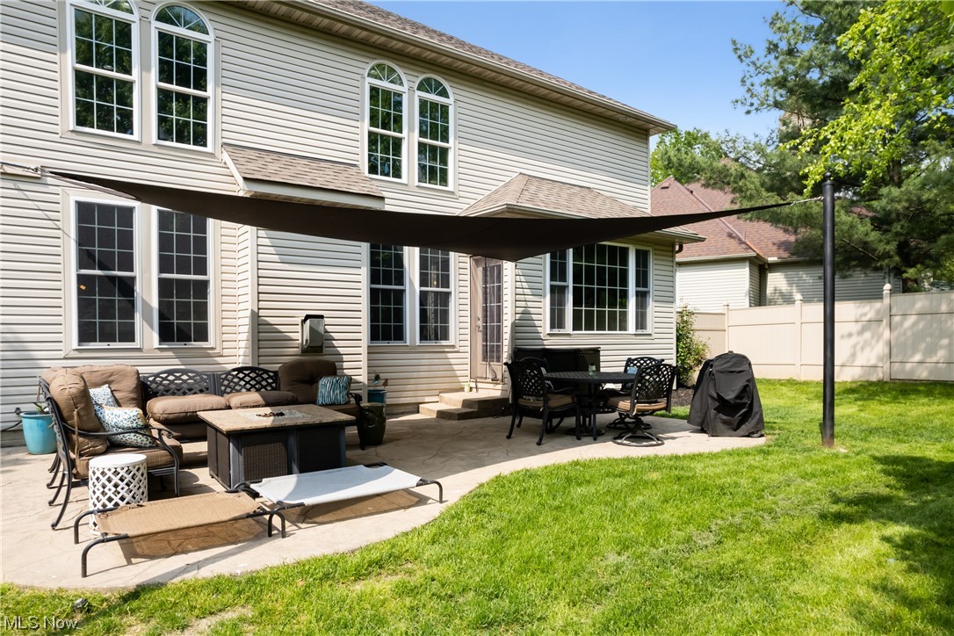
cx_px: 477
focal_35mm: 22
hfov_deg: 78.6
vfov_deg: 57.2
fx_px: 583
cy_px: 318
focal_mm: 8.38
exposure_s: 1/1000
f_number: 2.8
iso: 110
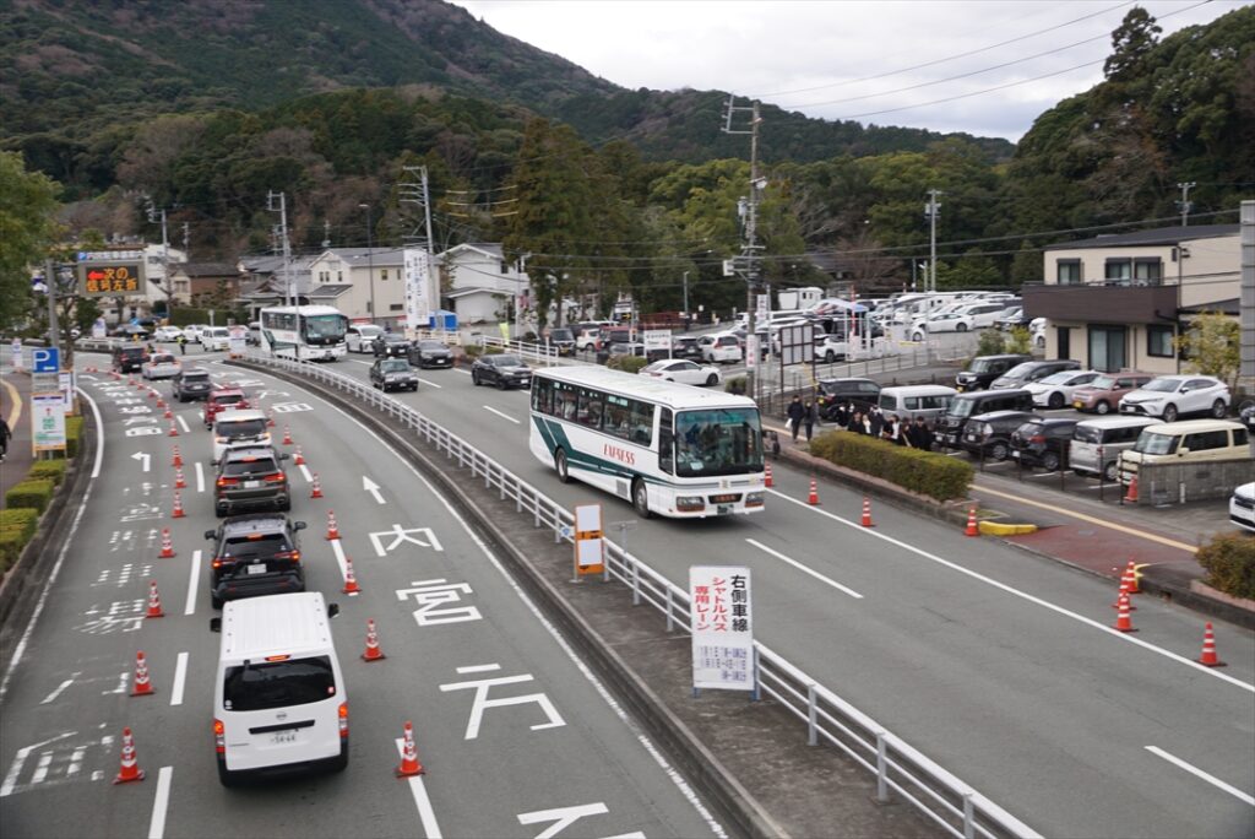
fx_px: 1360
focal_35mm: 39
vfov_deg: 34.3
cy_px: 420
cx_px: 628
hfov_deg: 49.5
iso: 100
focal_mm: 26
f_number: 10
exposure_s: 1/40
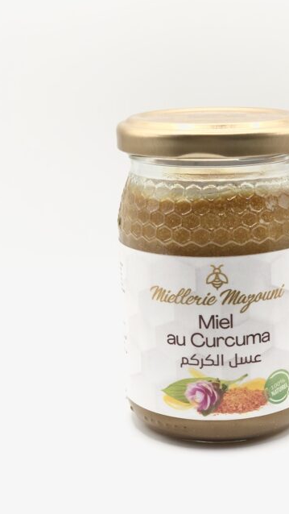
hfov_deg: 16.9
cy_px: 229
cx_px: 217
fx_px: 967
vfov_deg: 29.7
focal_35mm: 71
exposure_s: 1/84
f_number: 2.4
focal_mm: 6
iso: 16
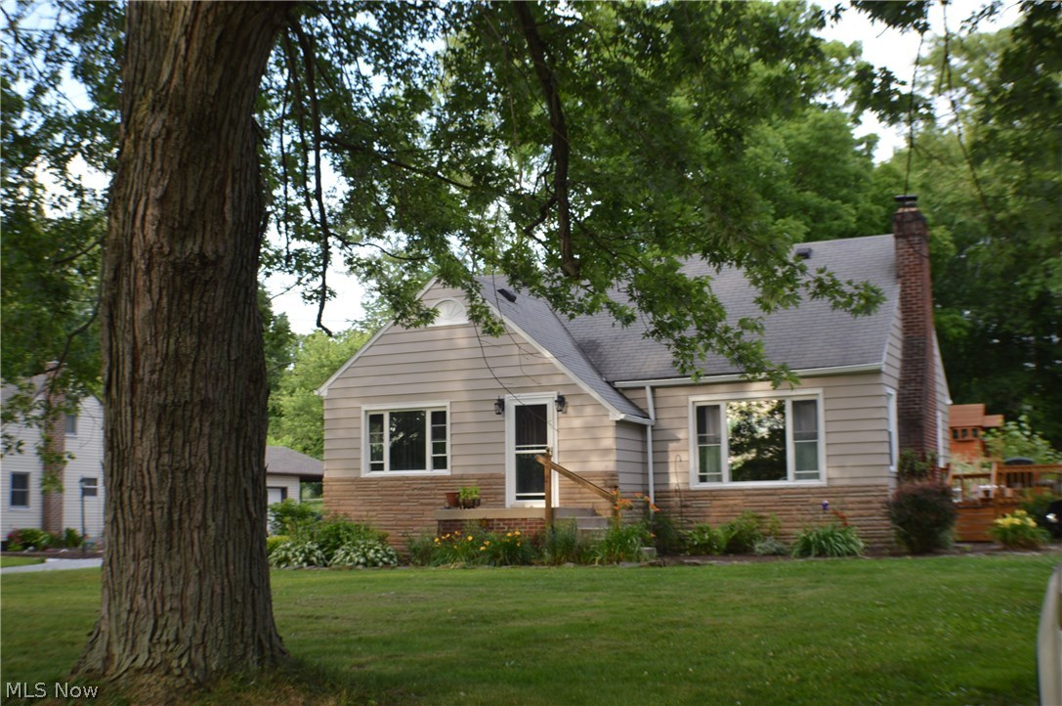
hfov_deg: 37.9
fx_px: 1547
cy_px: 353
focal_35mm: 52
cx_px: 531
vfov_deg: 25.7
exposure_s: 1/125
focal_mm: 35
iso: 280
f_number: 5.6
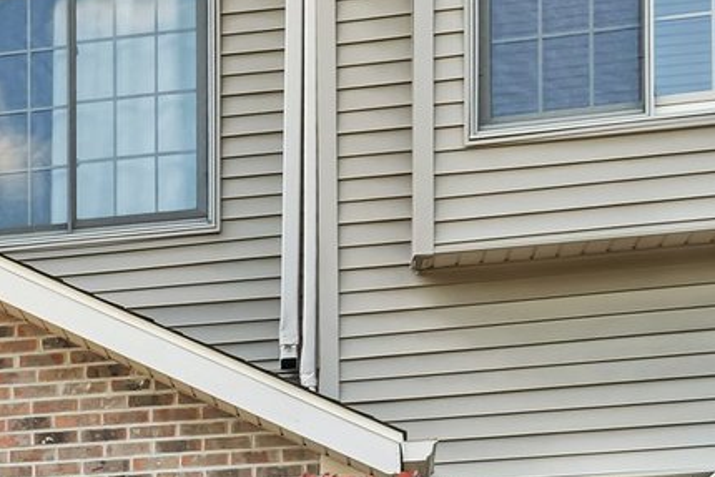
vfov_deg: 11.9
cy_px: 588
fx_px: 2245
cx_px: -466
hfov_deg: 16.0
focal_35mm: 113
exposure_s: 1/80
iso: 400
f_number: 9
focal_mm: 30
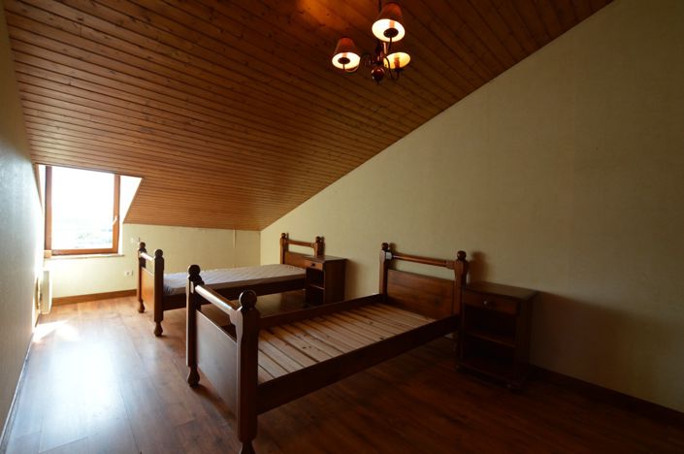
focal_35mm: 15
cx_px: 342
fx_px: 285
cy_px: 227
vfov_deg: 77.2
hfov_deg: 100.5
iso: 400
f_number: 4.5
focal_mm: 10
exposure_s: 1/80
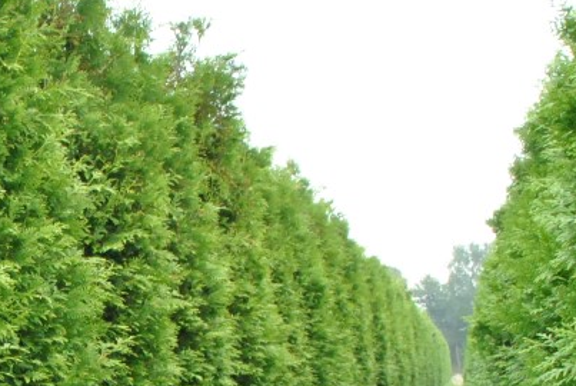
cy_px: 370
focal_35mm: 108
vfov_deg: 12.6
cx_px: 2
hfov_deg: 18.4
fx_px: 1731
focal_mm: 18
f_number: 13
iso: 1000
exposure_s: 1/60
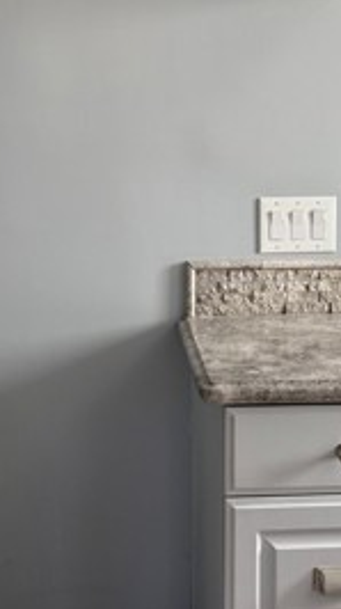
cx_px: 201
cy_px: 220
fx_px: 1016
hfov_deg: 19.0
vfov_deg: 33.2
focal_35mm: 63
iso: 200
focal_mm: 6.76
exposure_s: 1/82
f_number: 1.78
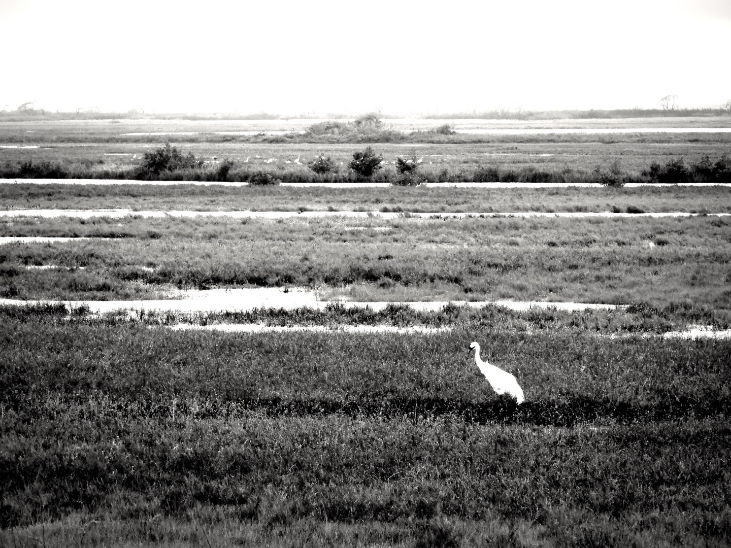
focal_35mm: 270
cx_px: 366
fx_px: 5702
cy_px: 274
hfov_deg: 7.3
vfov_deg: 5.5
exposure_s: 1/125
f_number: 5.5
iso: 400
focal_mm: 48.4
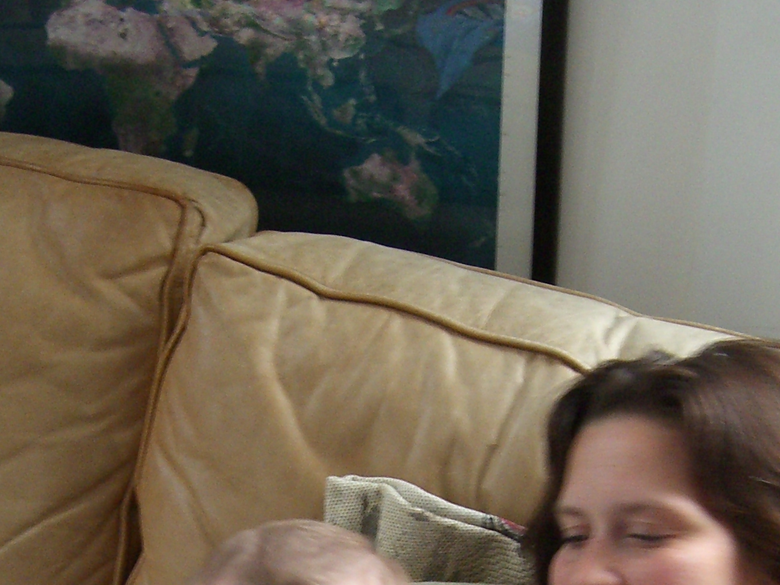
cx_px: 341
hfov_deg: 20.4
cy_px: 695
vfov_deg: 14.9
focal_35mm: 96
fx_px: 2163
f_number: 2.8
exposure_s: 1/15
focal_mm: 7.9
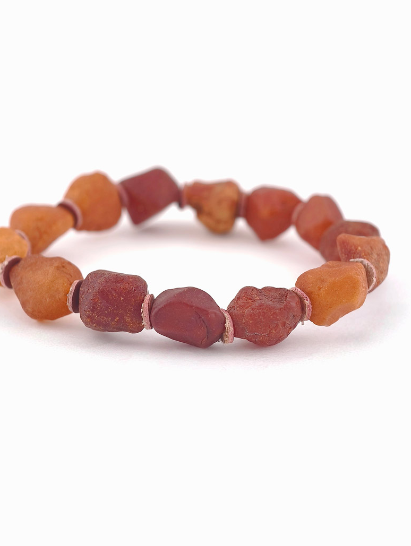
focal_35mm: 102
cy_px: 251
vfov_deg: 19.2
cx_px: 186
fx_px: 1612
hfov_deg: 14.5
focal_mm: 22.48
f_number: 2.67
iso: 125
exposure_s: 1/161
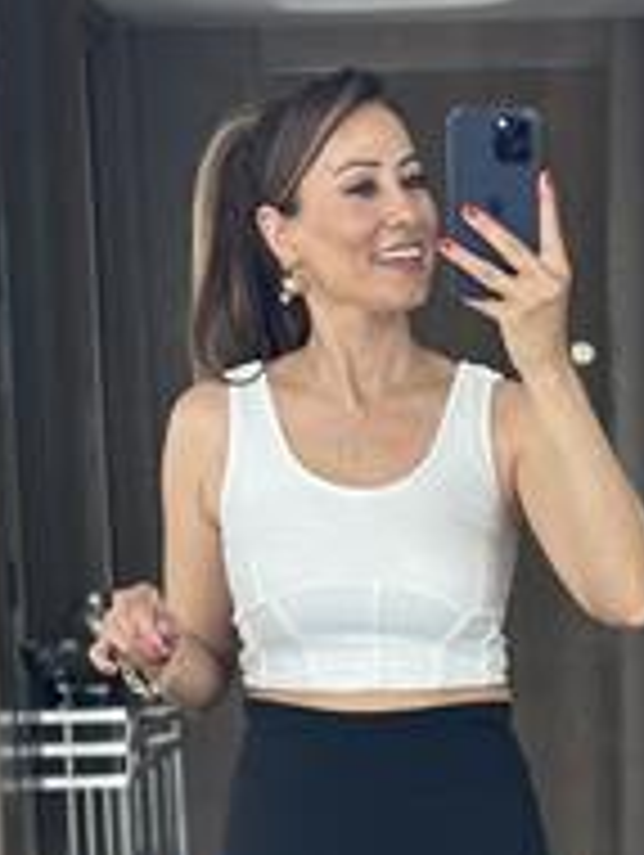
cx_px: 437
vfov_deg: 14.9
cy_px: 981
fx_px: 3168
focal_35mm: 128
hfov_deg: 11.6
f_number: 1.78
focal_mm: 6.86
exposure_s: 1/110
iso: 125
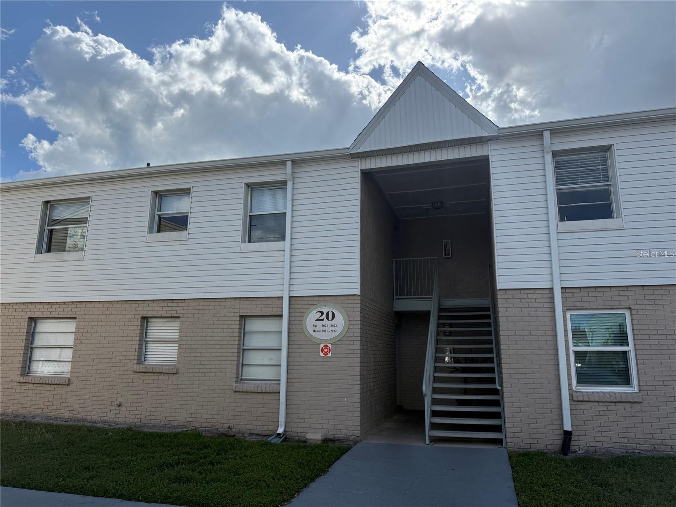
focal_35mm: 24
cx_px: 338
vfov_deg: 56.8
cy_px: 254
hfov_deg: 71.6
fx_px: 469
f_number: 1.78
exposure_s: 1/9091
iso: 125
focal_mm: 6.76
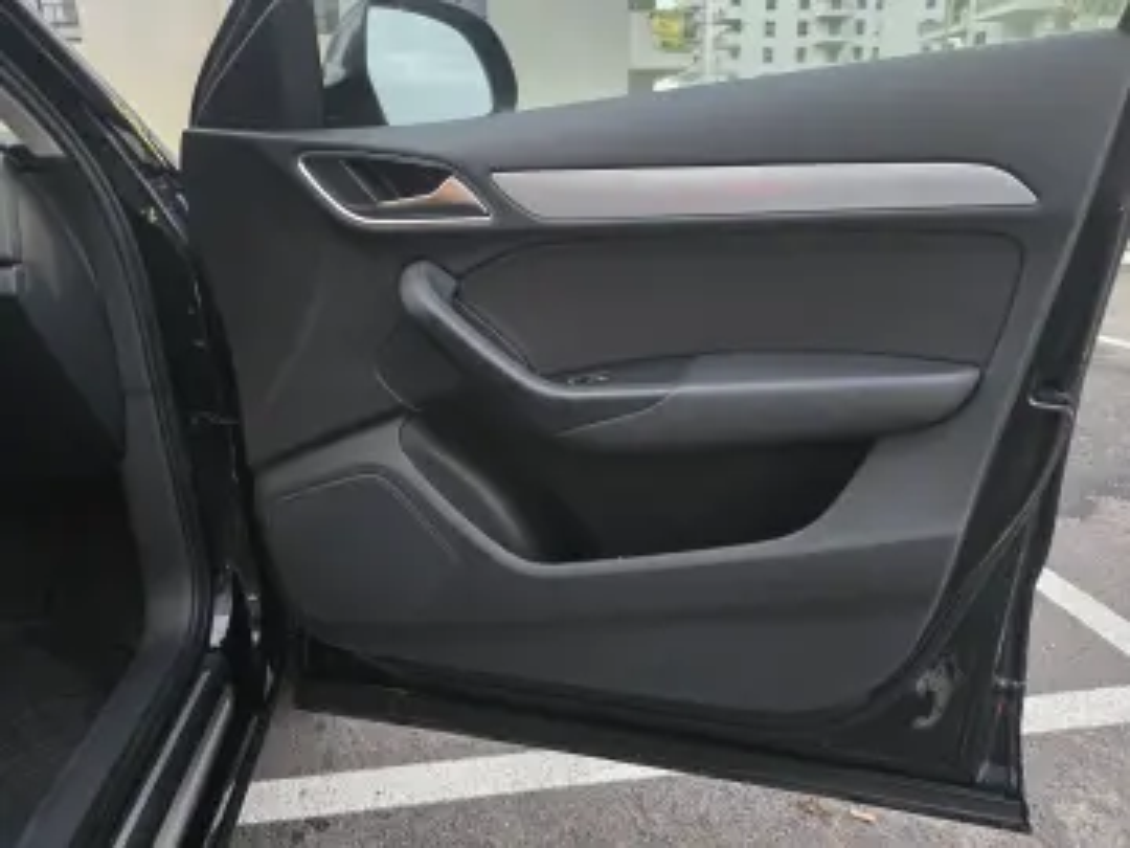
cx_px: 565
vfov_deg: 58.9
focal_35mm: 23
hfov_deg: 73.9
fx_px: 751
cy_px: 424
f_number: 1.7
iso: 1600
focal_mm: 6.3
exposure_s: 1/16.7
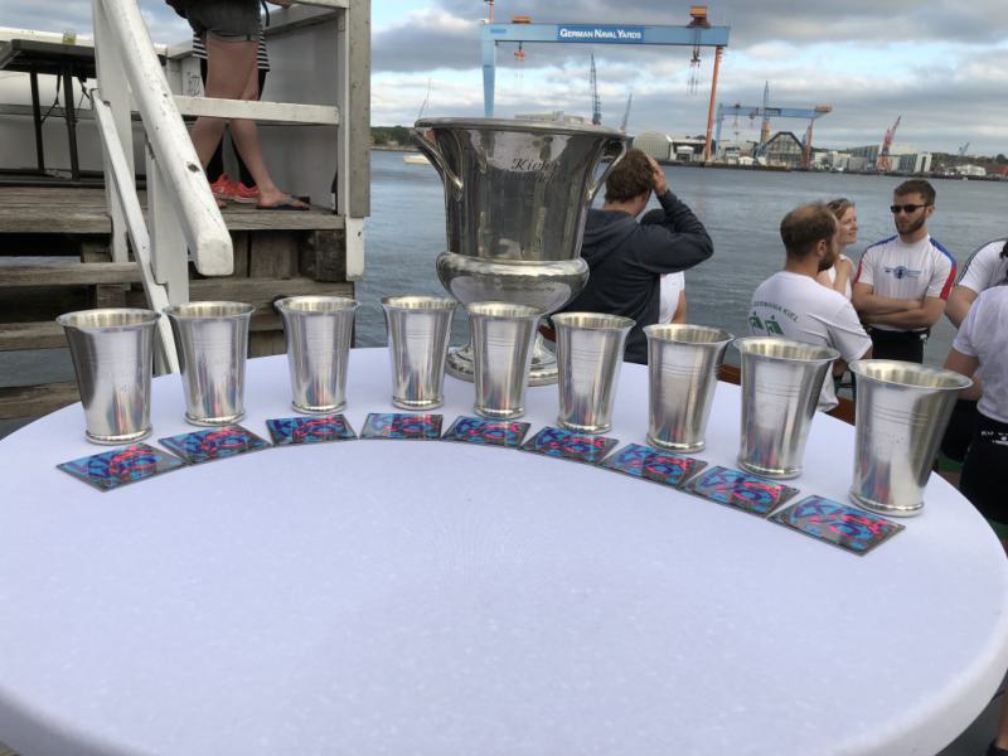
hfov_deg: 63.4
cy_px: 378
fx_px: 815
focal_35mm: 28
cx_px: 504
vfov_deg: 49.7
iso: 20
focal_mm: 3.99
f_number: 1.8
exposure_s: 1/607
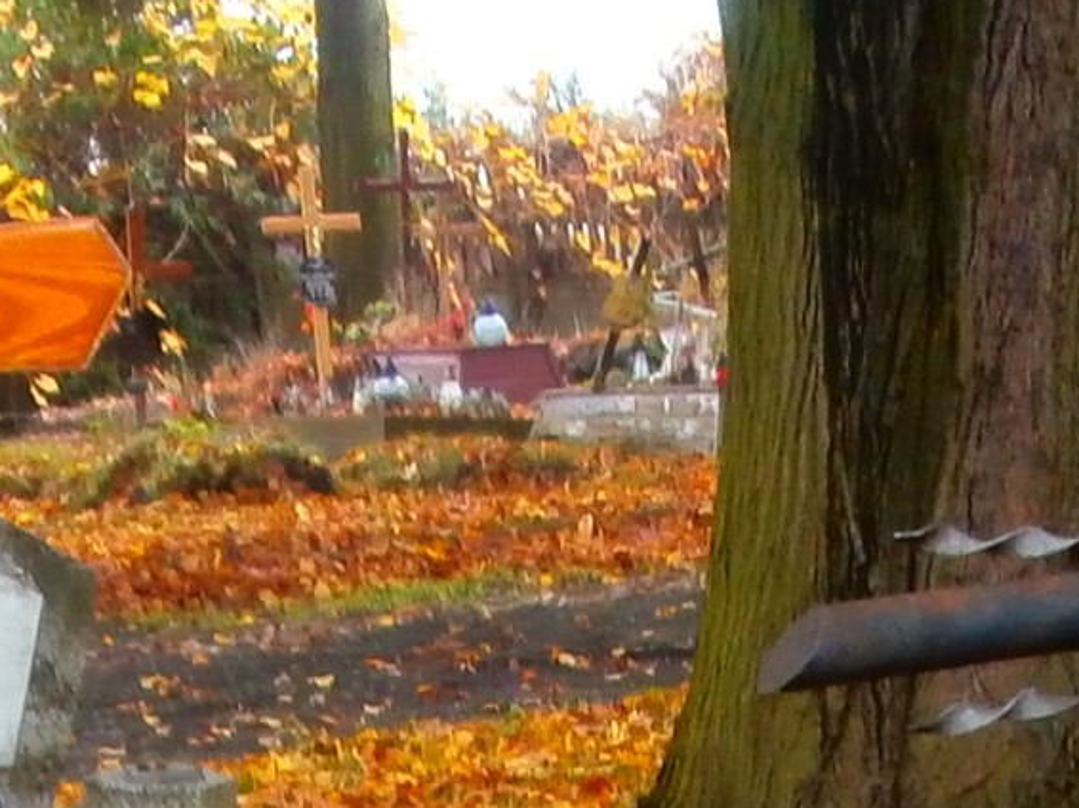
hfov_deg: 15.5
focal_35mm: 127
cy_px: 1795
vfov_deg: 10.4
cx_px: 546
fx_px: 3957
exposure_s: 1/60
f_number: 3
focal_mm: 4.2
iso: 100
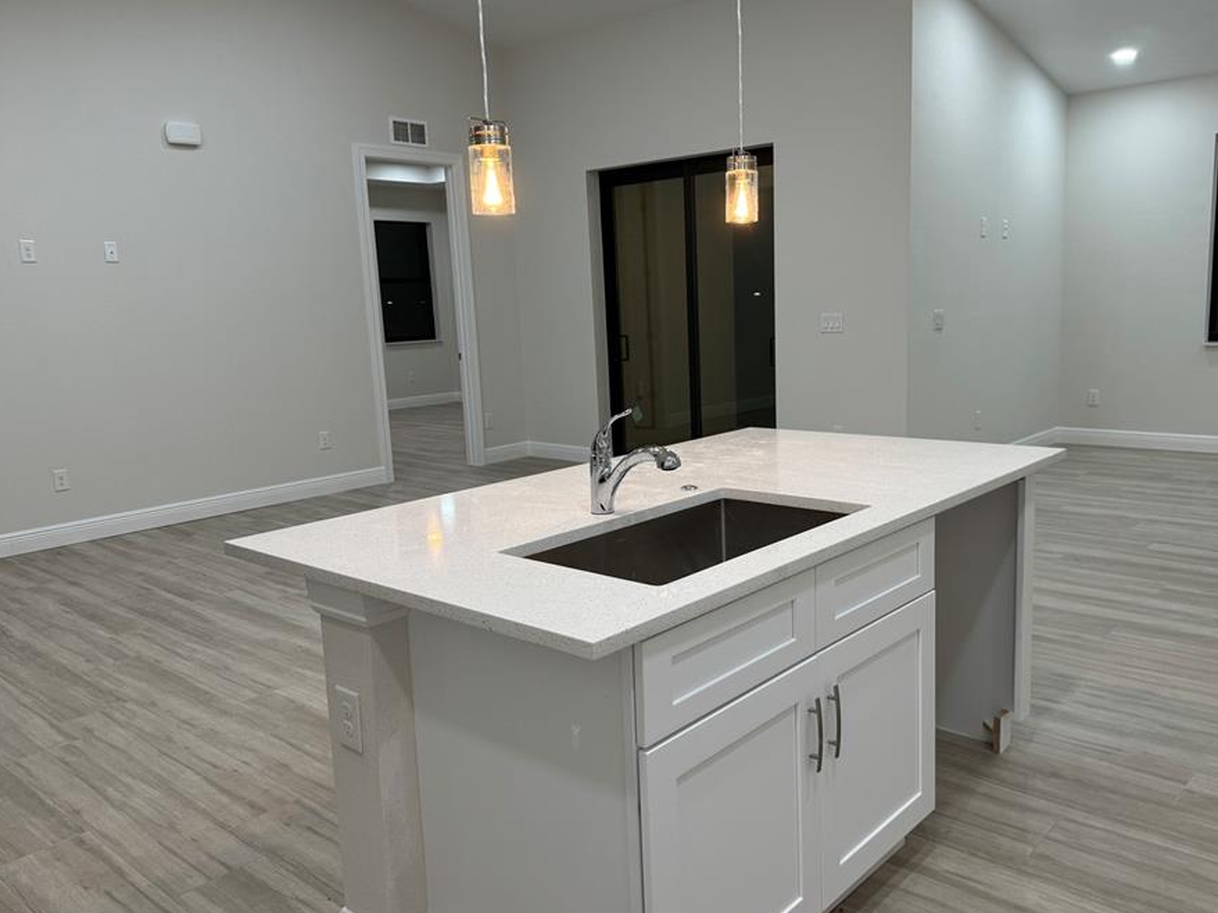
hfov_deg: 63.4
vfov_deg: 49.7
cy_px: 465
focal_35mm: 28
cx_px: 659
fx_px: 985
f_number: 1.78
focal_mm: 6.76
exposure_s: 1/120
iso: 125
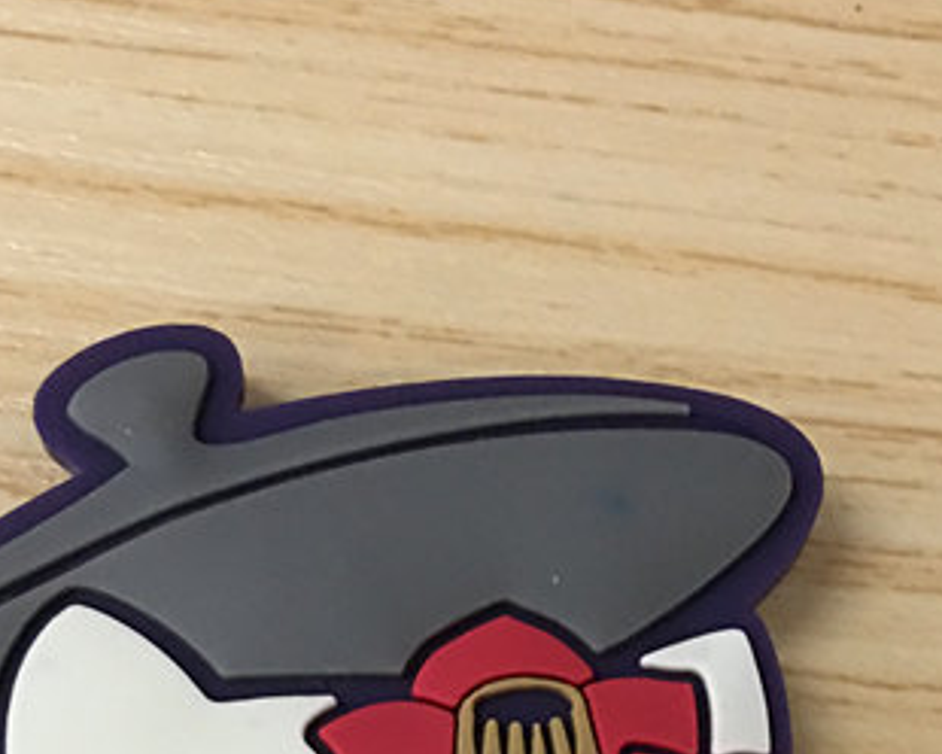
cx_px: 462
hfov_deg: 26.1
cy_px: 879
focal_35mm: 73
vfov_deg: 19.8
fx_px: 2035
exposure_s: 1/10
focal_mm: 4.15
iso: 80
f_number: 2.2
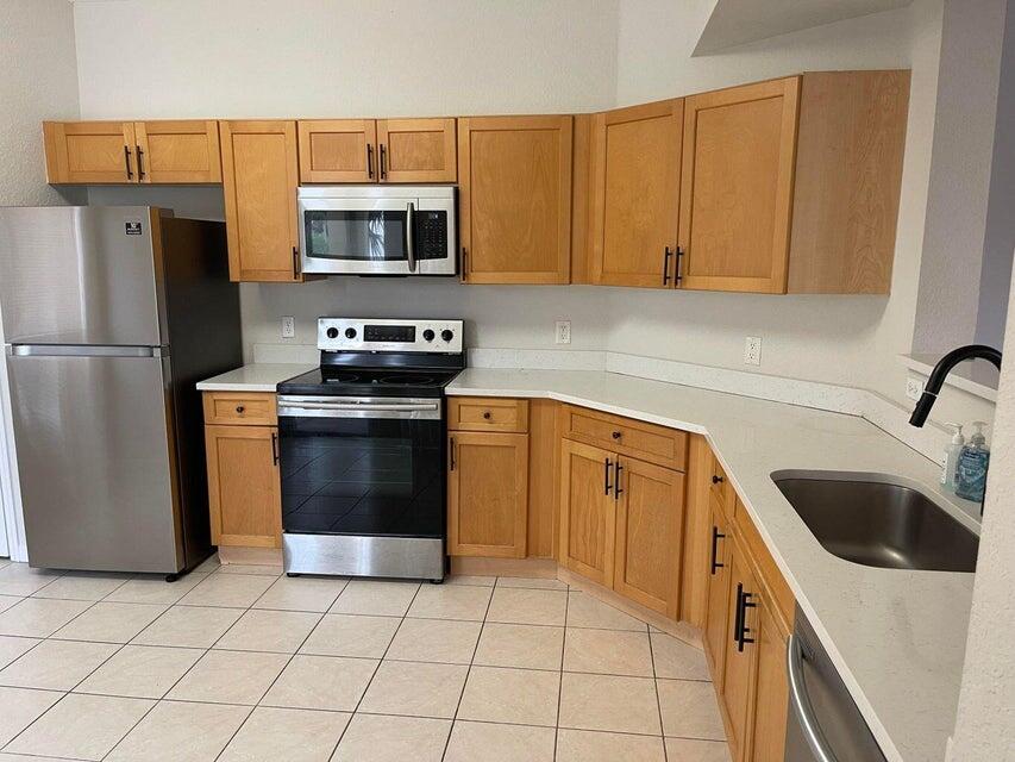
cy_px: 381
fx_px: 762
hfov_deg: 67.3
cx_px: 508
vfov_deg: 53.1
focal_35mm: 26
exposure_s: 1/60
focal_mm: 5.1
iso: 125
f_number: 1.6
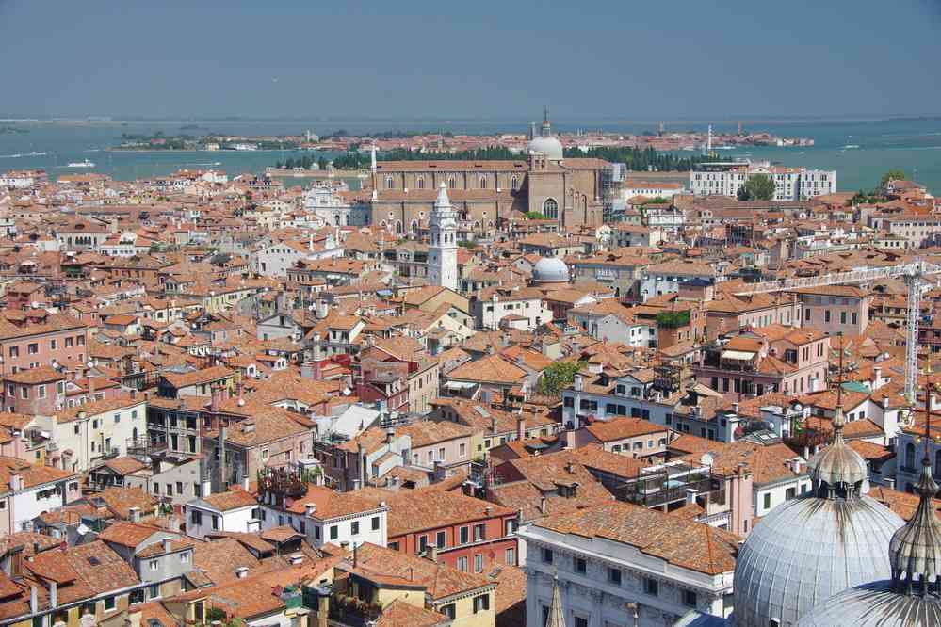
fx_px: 1521
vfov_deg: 23.3
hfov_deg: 34.4
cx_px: 470
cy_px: 314
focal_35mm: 58
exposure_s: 1/125
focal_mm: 38.8
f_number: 11
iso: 200
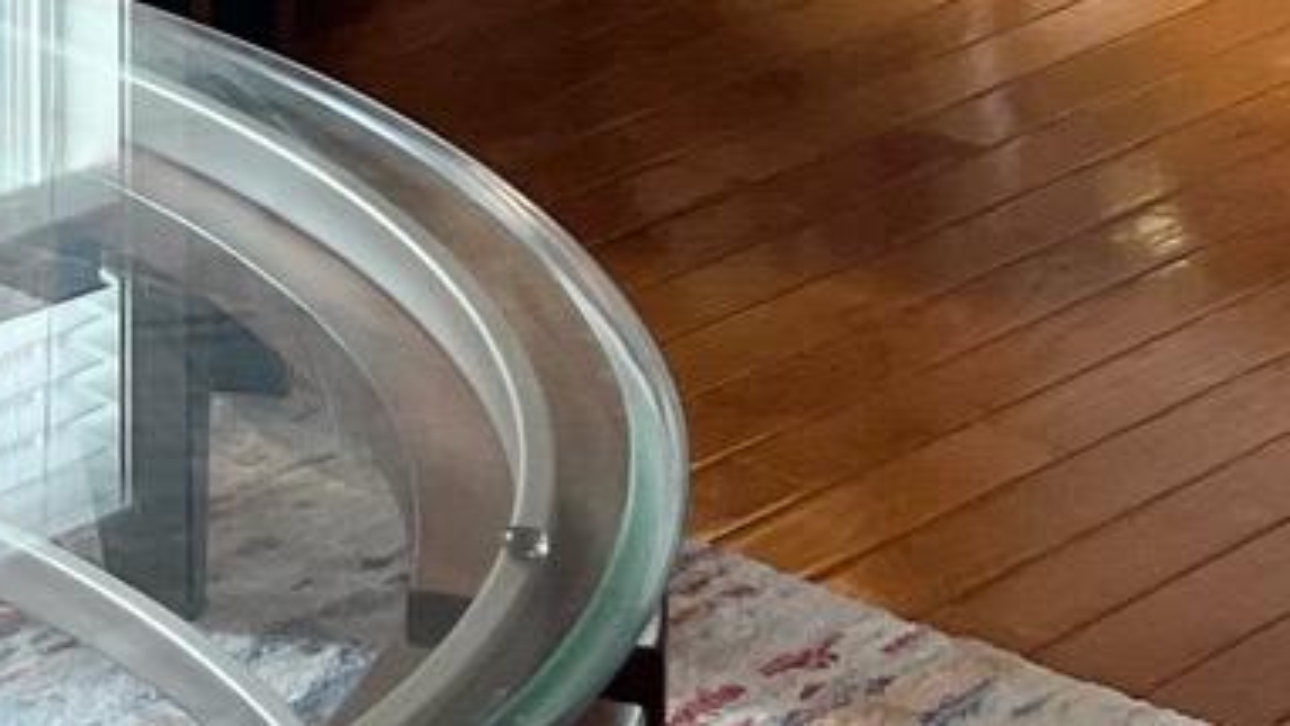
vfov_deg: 7.3
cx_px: -790
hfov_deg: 13.6
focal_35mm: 146
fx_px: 4995
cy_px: -1540
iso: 64
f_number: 1.6
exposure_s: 1/63
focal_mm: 5.1
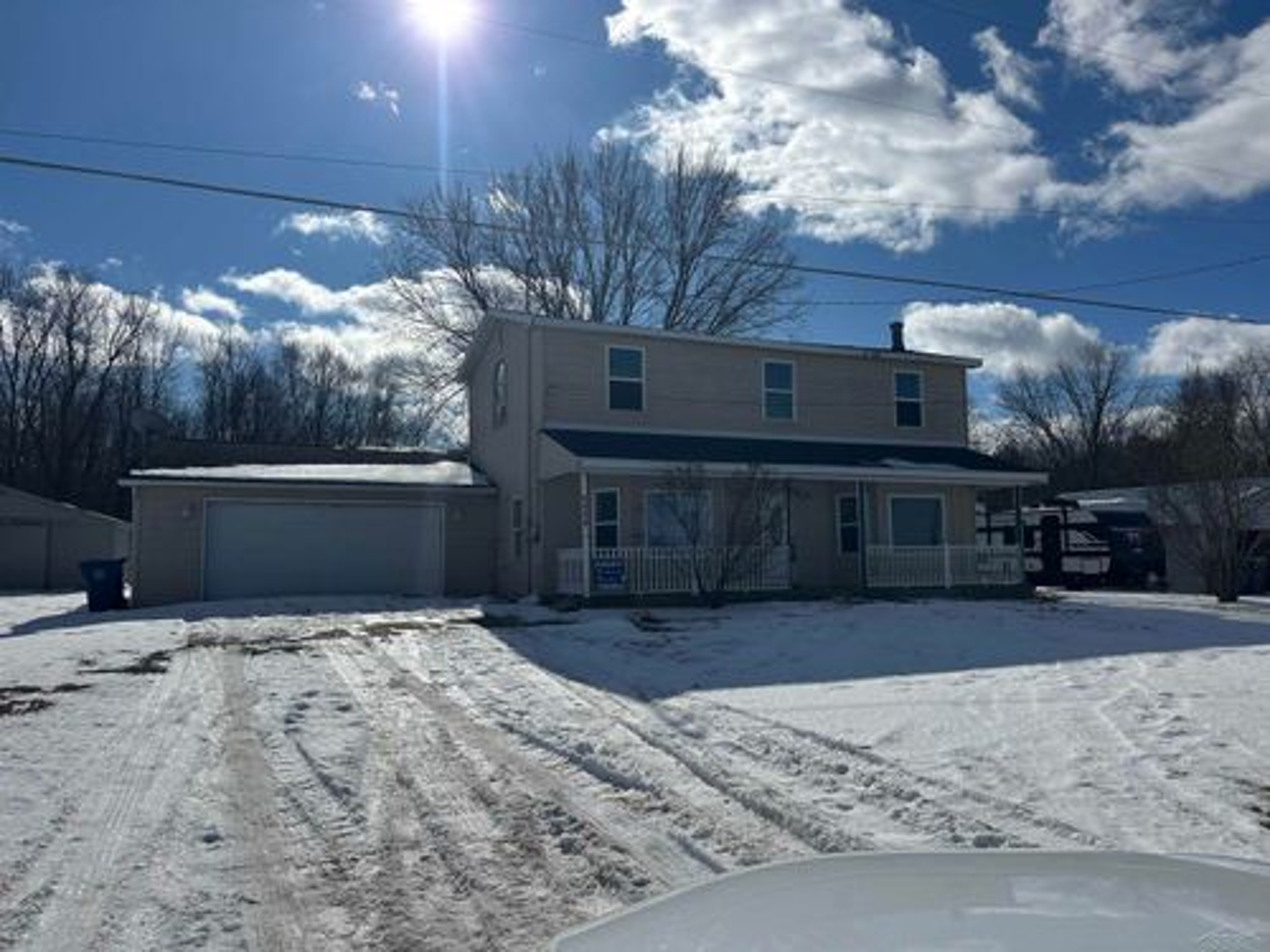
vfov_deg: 56.8
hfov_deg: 71.6
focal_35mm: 24
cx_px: 635
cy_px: 476
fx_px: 881
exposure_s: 1/18519
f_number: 1.78
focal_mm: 6.86
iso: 64
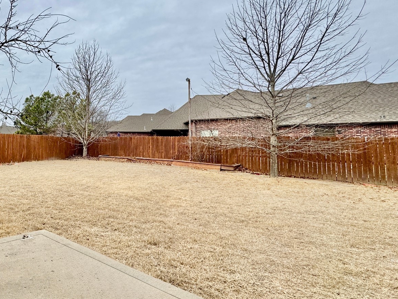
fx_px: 264
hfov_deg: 66.3
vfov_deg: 58.7
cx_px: 73
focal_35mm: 23
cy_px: 131
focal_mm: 2.22
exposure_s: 1/1420
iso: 50
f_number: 2.2
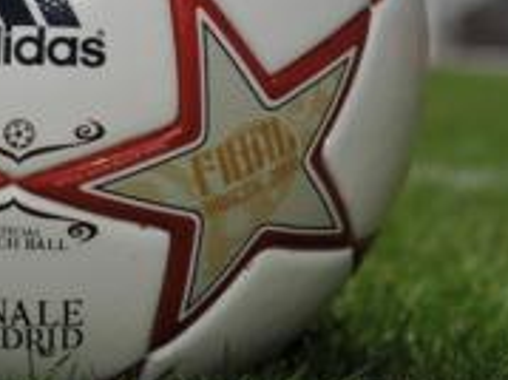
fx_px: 1980
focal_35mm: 135
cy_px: 26
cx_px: 91
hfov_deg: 14.5
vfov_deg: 10.9
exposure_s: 1/250
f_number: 6.3
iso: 200
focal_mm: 56
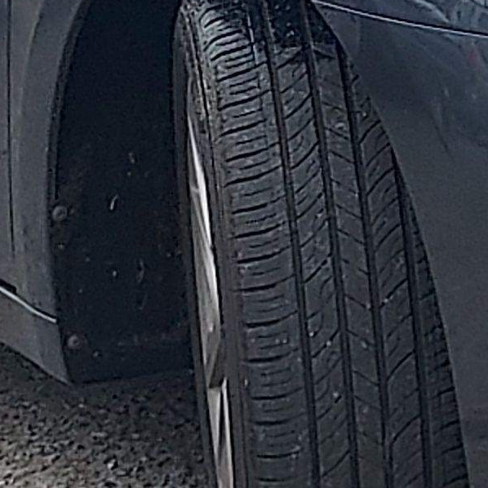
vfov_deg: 12.2
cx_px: 553
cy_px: 55
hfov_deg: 12.1
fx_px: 2265
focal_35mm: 142
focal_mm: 4.6
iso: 40
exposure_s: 1/358
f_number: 1.8
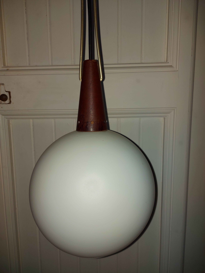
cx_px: 102
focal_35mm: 24
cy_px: 136
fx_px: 190
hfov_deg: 56.8
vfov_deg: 71.6
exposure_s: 1/60
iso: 50
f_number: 1.8
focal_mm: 5.23
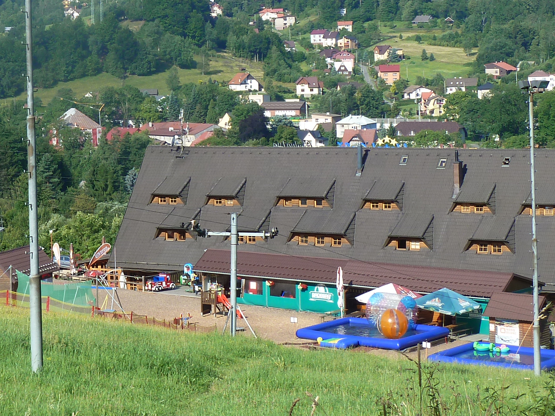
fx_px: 1651
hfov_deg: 18.9
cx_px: 116
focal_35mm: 103
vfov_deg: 14.2
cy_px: 52
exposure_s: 1/320
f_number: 4
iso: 80
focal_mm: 7.9
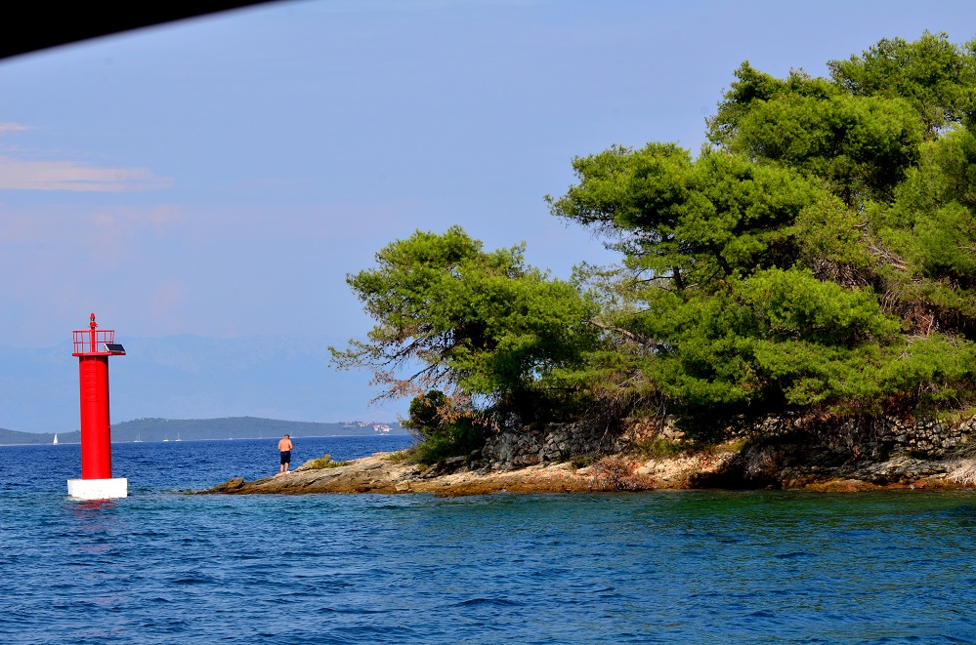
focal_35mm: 123
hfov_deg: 16.7
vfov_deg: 11.1
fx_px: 3327
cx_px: 488
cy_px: 322
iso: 400
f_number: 14
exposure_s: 1/400
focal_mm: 82
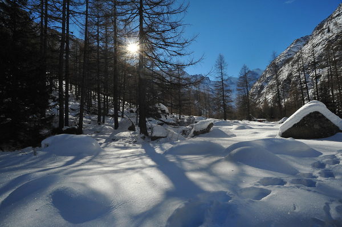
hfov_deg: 84.0
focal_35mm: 20
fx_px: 190
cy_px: 114
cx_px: 171
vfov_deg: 61.8
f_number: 22
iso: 1600
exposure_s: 1/400
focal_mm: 20
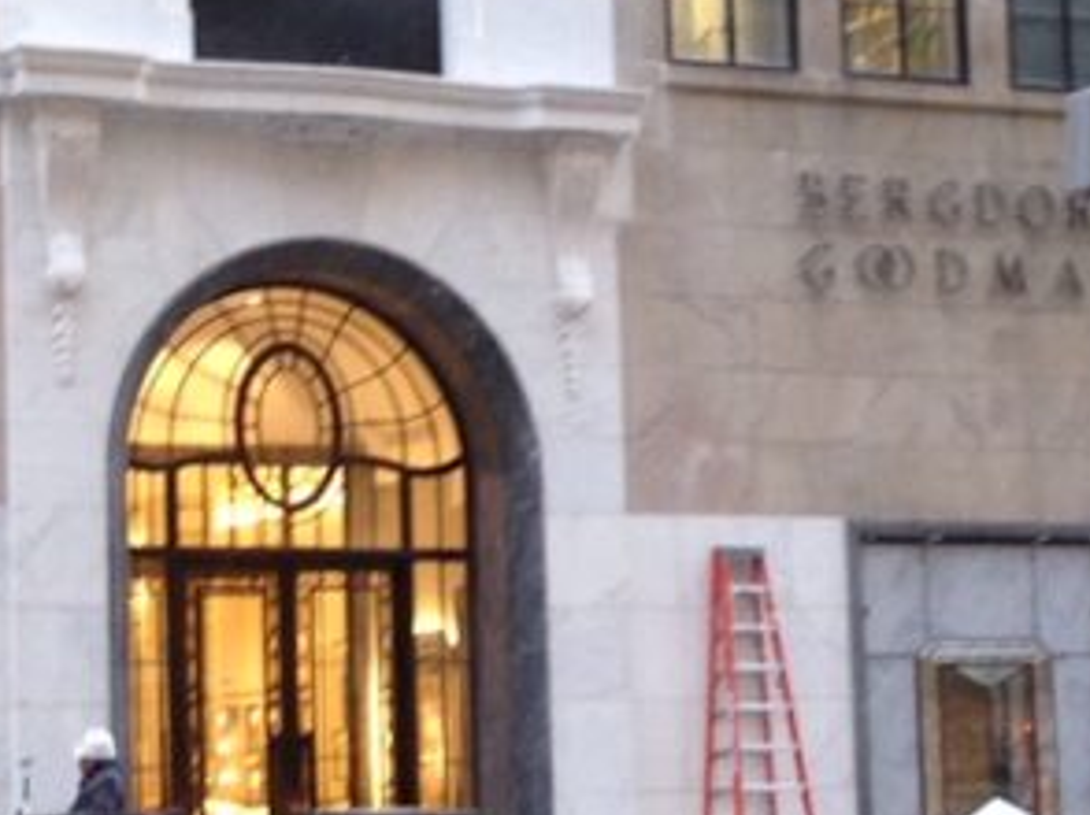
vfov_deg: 12.9
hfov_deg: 17.1
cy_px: 422
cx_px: 378
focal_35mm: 115
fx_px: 3618
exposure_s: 1/20
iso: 100
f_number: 2.4
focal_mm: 4.12
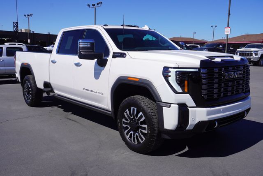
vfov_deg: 36.9
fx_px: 263
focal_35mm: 36
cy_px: 88
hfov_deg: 53.1
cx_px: 132
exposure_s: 1/250
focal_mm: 24
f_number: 11
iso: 100
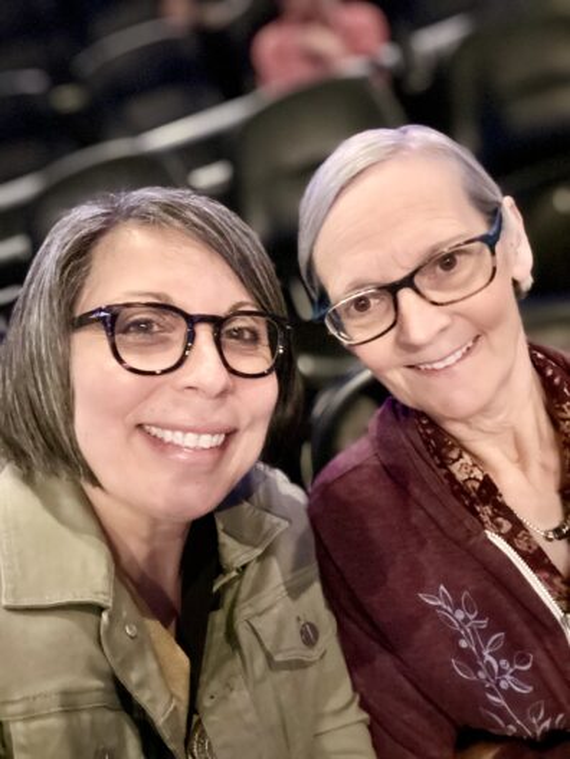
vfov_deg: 60.0
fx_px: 659
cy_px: 380
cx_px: 285
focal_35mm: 30
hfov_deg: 46.8
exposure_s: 1/15
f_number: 1.9
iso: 640
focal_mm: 2.69
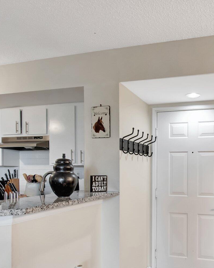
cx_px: 170
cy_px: 172
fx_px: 230
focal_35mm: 29
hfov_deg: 47.4
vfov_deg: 59.5
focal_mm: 10
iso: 2500
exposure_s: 1/15
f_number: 8
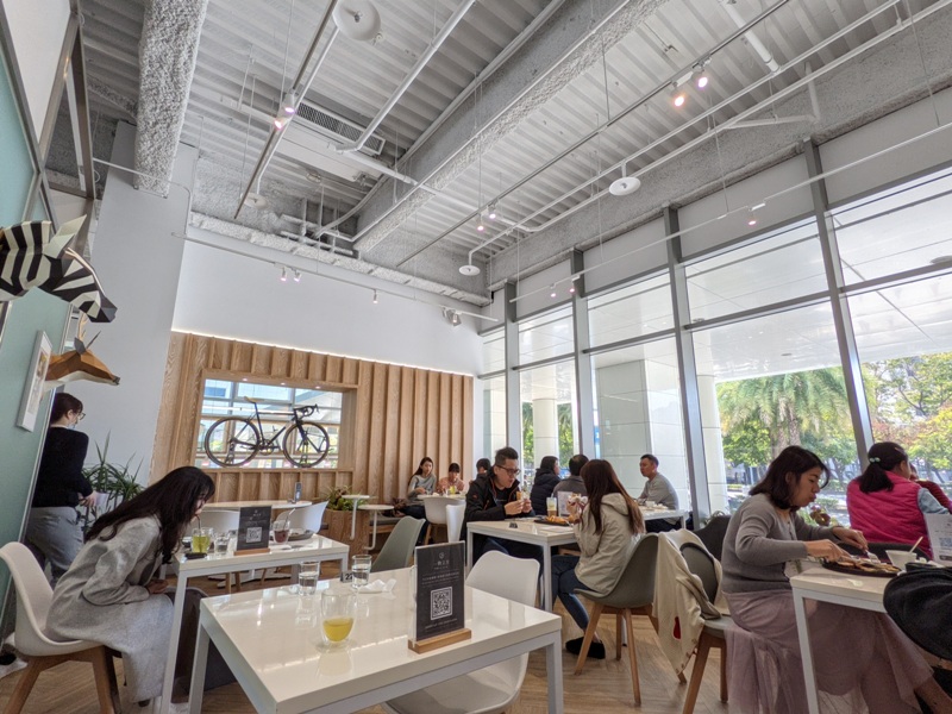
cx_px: 476
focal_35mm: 16
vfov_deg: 78.1
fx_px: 440
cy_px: 357
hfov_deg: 94.5
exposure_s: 1/120
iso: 36
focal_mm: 2.22
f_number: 2.2
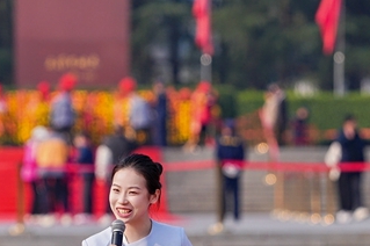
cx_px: 150
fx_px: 4150
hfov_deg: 5.1
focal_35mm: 404
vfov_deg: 3.4
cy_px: 237
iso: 160
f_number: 3.5
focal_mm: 161.1
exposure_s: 1/1667
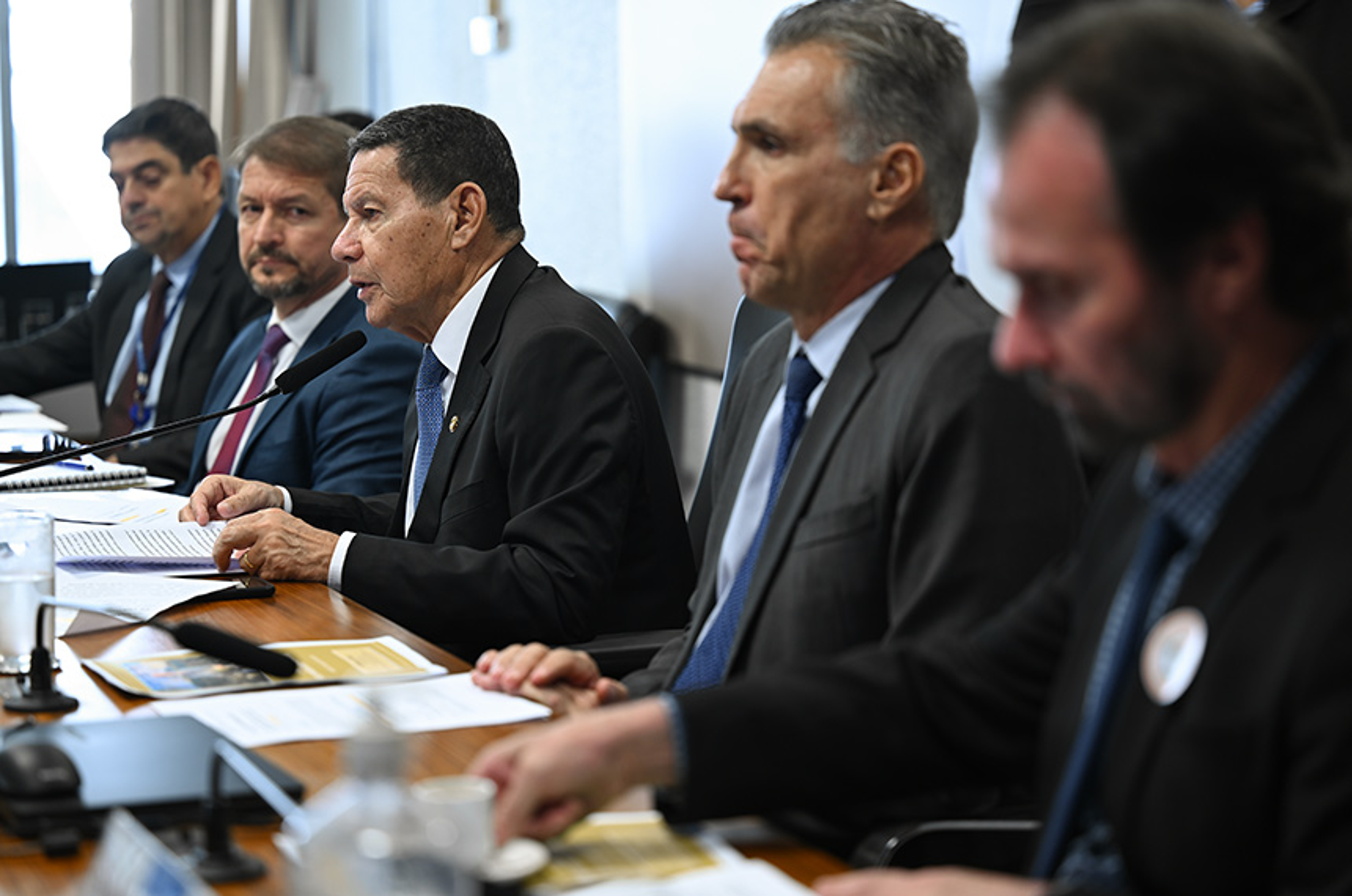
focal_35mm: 89
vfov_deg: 15.3
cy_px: 448
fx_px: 3336
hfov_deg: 22.9
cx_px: 676
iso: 200
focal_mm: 89
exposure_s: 1/30
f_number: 2.8
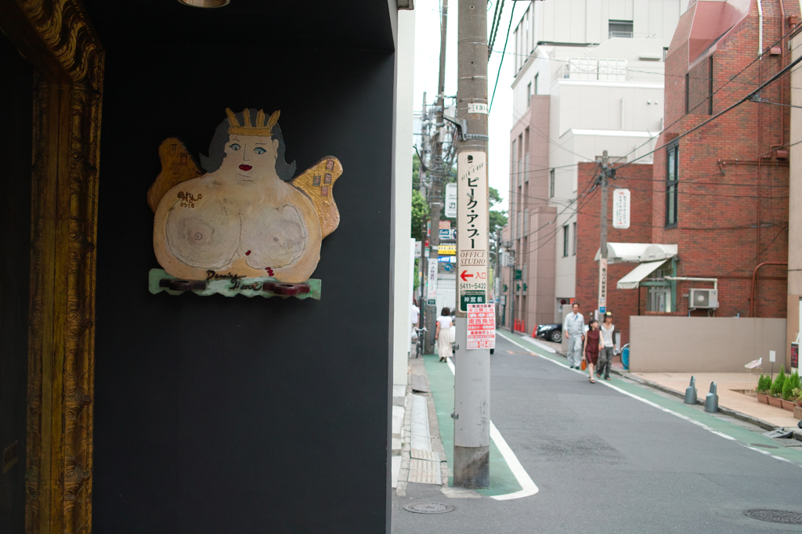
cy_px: 267
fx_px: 913
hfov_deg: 47.4
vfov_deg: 32.6
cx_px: 401
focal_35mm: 41
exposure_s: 1/100
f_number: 3.2
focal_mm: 24.2
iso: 100
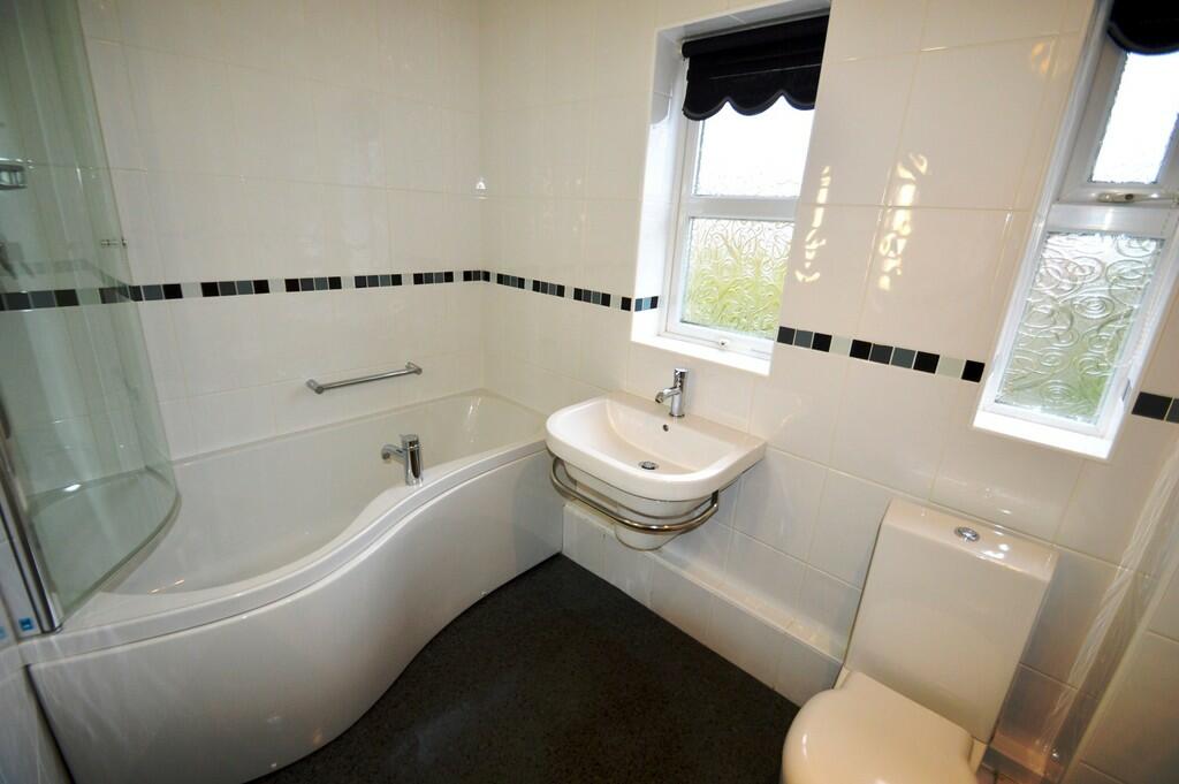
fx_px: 491
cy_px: 392
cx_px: 590
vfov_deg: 77.2
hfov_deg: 100.4
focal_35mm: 15
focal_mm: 10
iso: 450
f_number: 3.5
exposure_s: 1/60
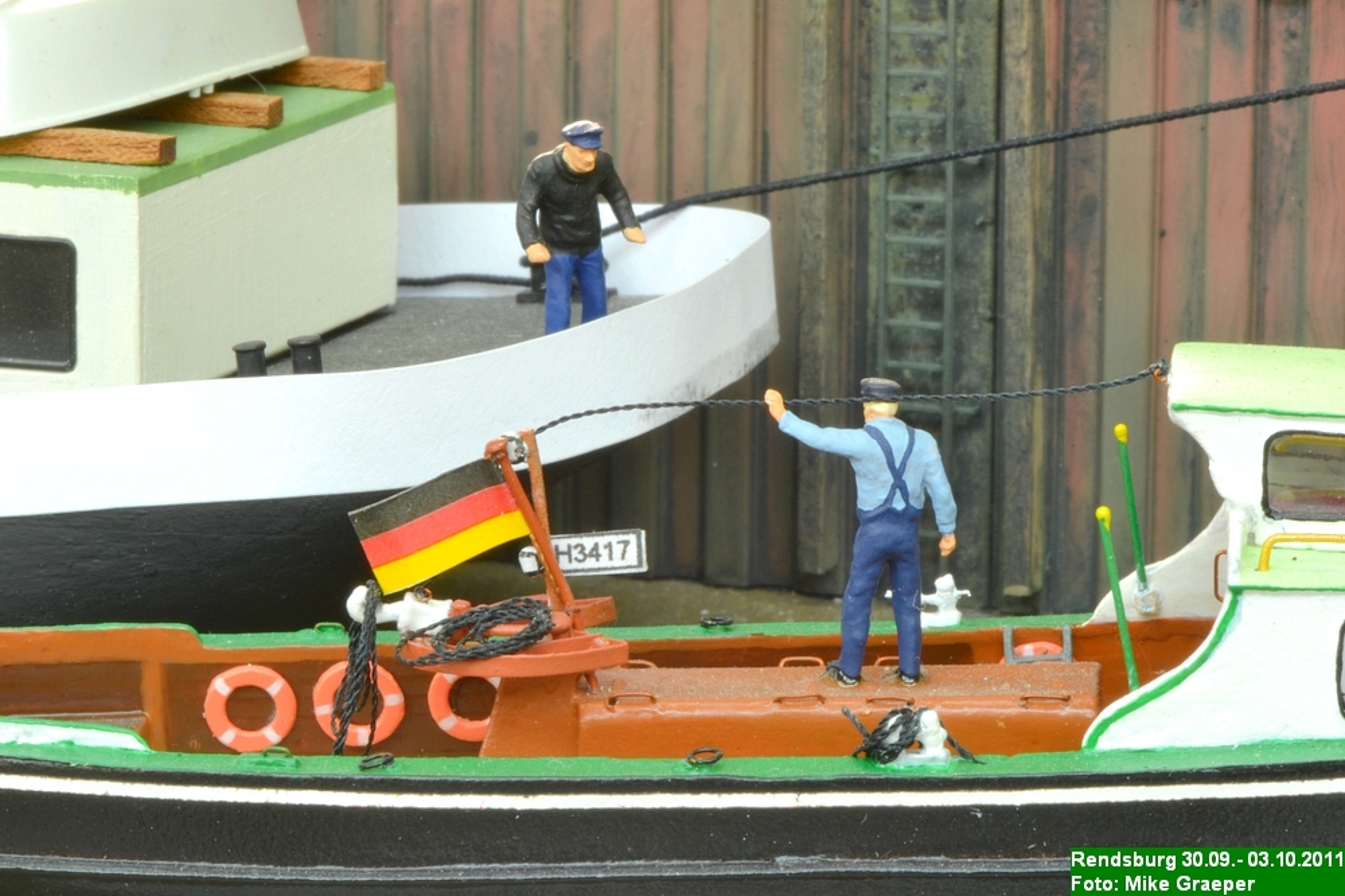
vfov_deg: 8.7
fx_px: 5882
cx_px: 672
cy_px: 448
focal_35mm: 158
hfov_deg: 13.0
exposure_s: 10
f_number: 36
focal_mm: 105
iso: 100
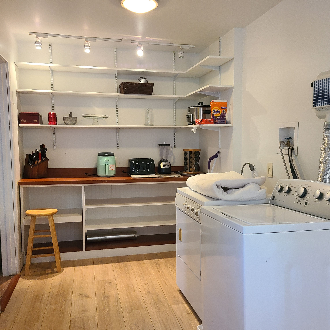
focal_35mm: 31
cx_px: 176
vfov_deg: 52.5
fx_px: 334
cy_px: 164
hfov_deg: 52.5
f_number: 1.8
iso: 200
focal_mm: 5.4
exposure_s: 1/40
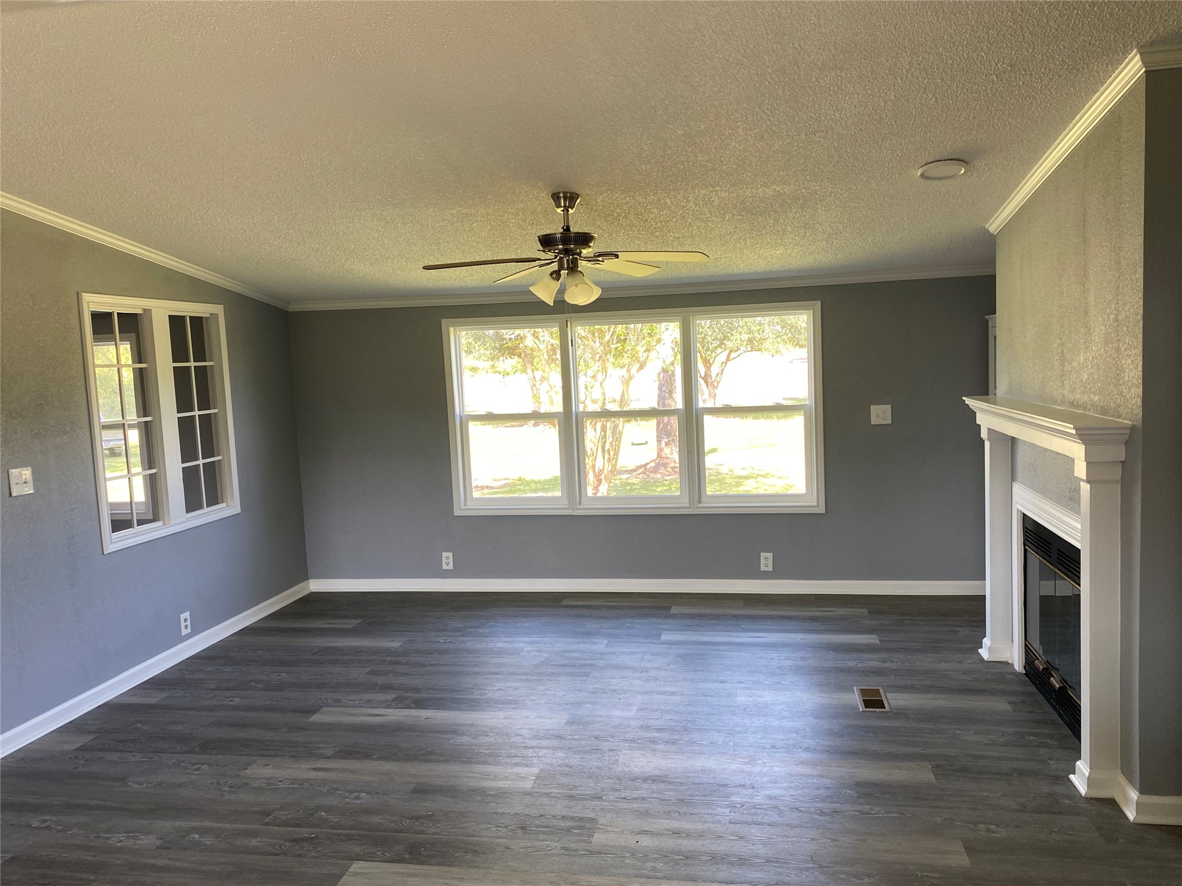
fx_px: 888
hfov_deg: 67.3
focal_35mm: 26
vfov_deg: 53.1
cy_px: 443
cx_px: 591
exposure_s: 1/120
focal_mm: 4.25
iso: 100
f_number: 1.8
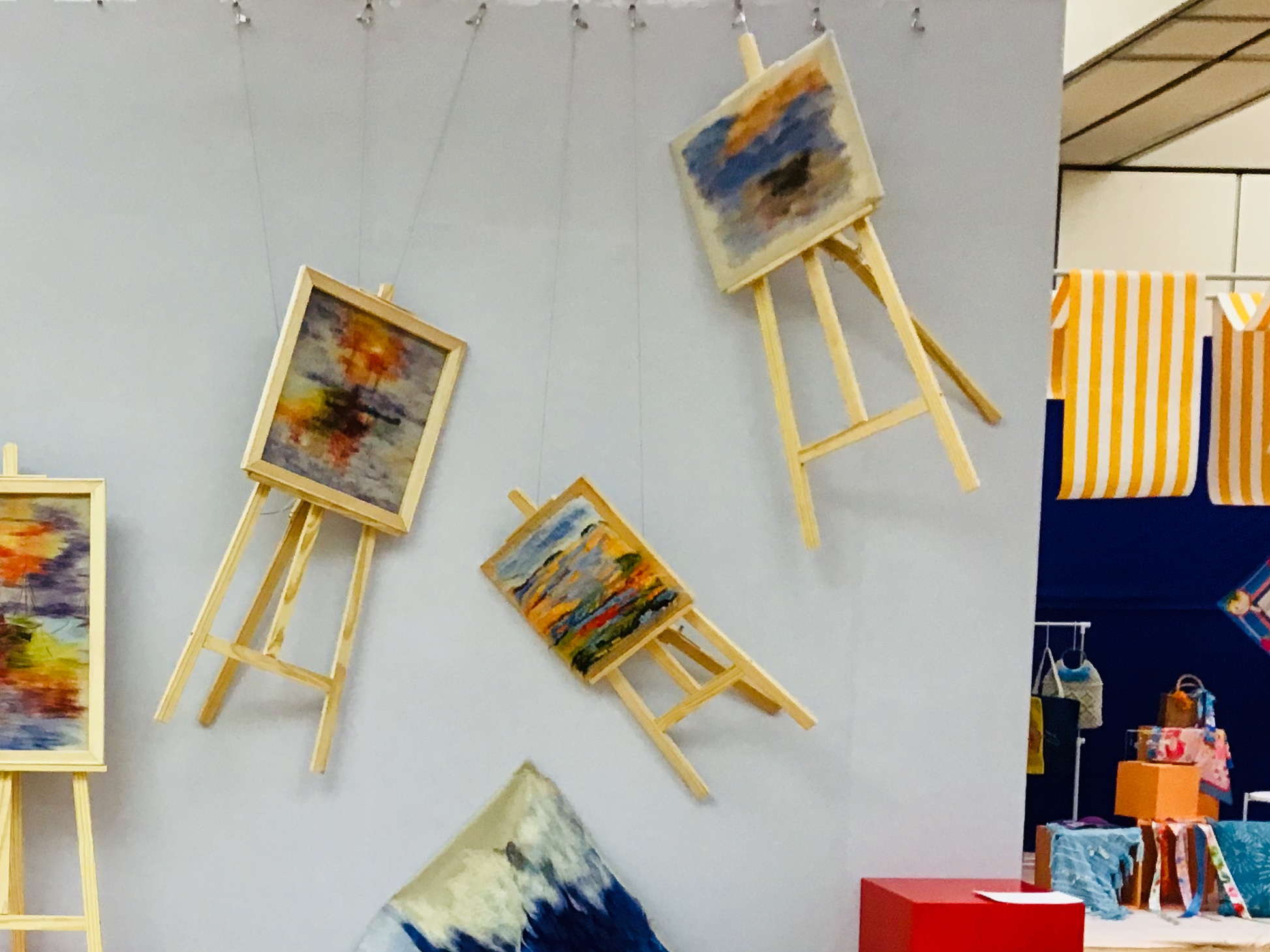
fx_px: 1908
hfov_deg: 35.8
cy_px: 778
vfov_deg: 27.4
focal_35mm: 52
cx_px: 292
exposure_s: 1/33
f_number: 2.4
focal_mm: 3.3
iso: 100
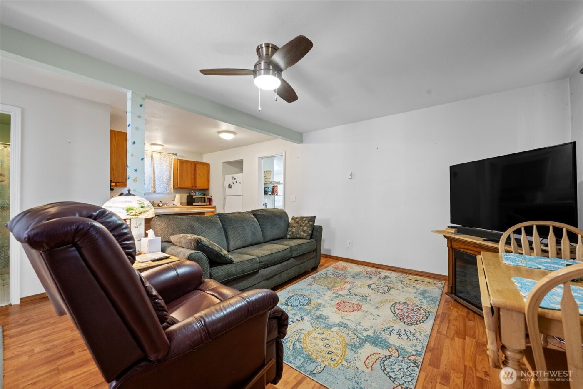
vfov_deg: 81.2
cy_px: 194
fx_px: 227
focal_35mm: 14
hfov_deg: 104.3
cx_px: 292
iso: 400
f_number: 8
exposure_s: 1/3
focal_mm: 14
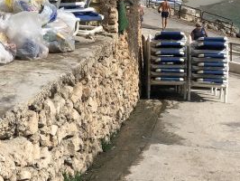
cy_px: 67
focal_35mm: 79
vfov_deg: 18.7
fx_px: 548
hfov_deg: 24.1
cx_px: 34
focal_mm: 3.99
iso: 25
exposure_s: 1/4425
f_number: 1.8
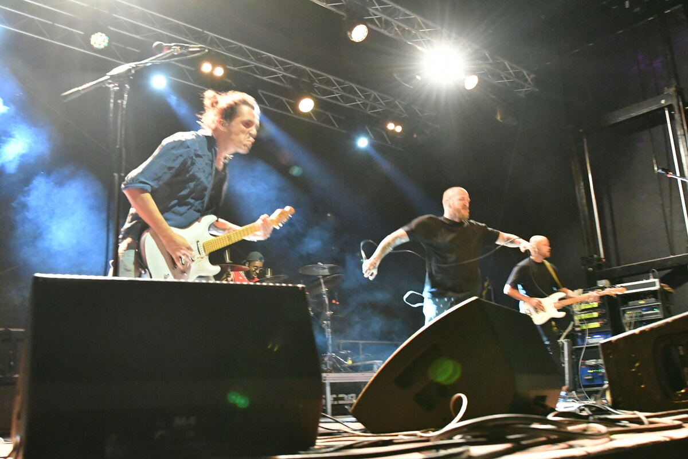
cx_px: 344
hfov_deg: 53.1
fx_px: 688
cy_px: 230
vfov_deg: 36.9
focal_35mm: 36
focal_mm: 24
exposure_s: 1/125
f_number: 5.6
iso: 12800
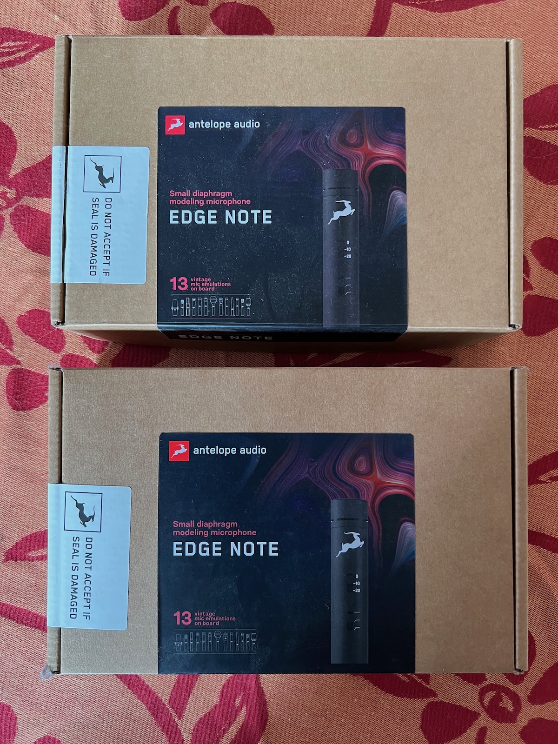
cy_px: 372
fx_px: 559
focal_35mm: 26
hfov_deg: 53.1
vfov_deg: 67.3
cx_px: 279
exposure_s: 1/60
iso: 200
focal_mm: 5.7
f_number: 1.5
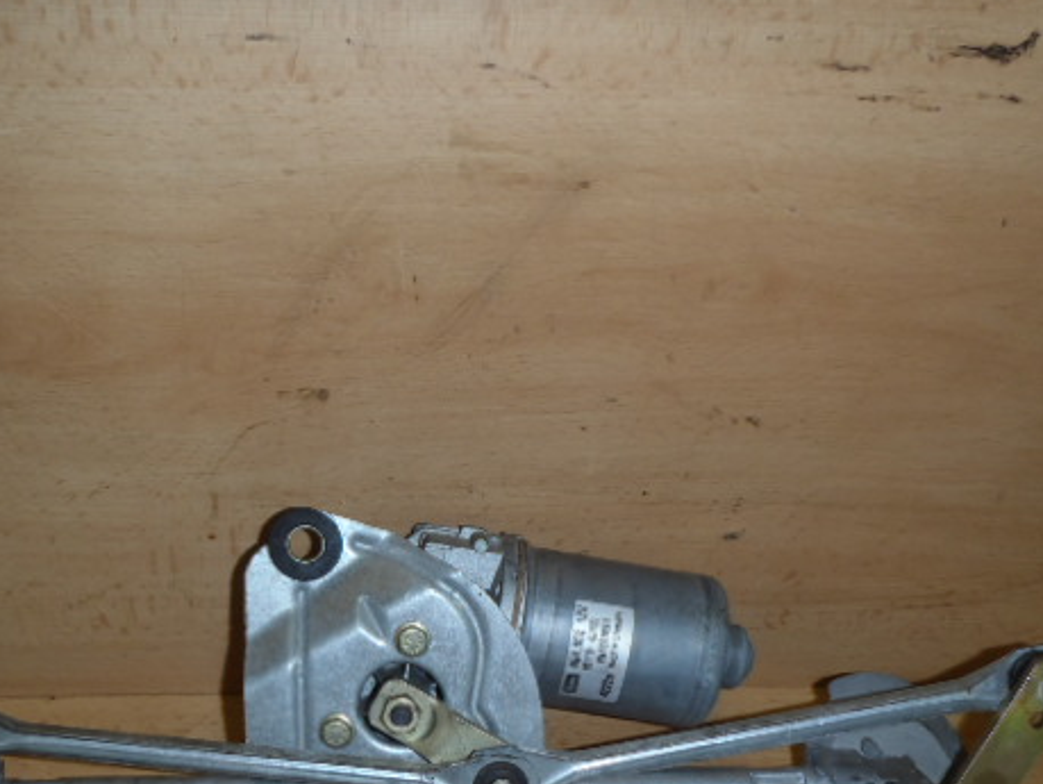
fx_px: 1176
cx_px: 400
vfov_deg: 36.4
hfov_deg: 47.5
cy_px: 536
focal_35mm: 39
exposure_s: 1/30
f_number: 3.9
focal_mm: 5
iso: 100
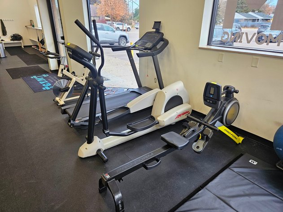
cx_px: 142
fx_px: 188
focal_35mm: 23
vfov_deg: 58.9
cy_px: 106
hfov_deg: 73.9
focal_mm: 5.4
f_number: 1.8
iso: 125
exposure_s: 1/120
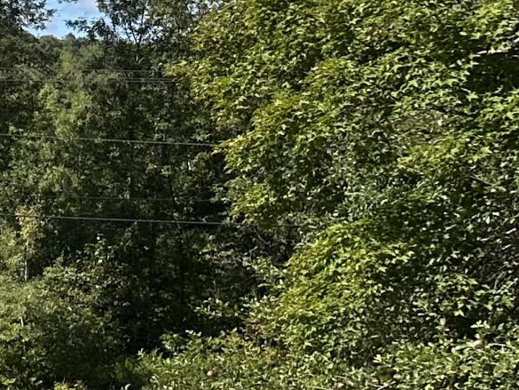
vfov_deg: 12.0
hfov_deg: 12.2
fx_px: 1845
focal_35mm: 123
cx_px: -790
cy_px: 246
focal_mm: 6.86
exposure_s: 1/5263
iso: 80
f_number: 1.78
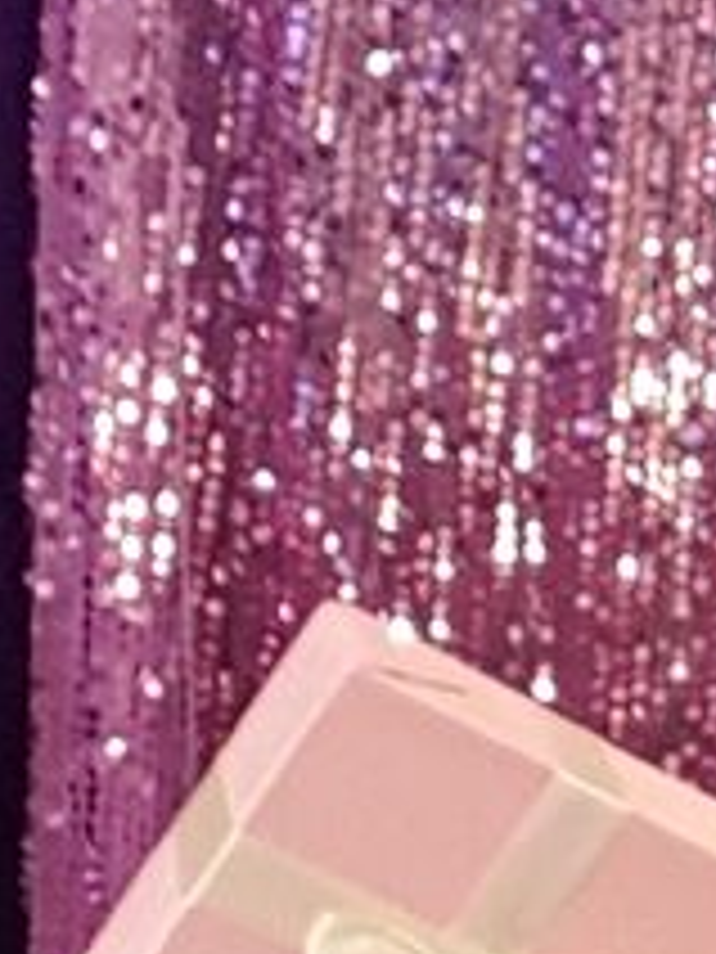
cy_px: 61
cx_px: 1999
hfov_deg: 9.2
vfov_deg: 14.4
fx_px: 3723
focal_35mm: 135
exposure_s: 1/15
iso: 160
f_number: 1.7
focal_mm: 2.1
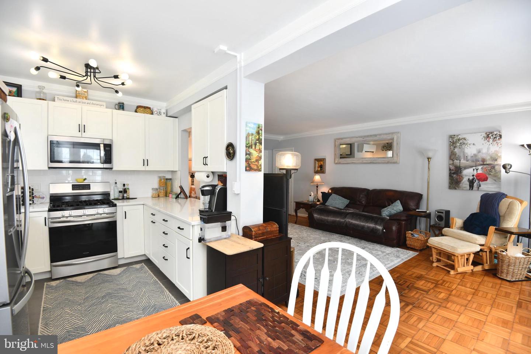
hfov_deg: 96.7
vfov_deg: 73.7
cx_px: 266
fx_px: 236
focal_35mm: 16
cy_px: 177
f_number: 5
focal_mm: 16
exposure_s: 1/60
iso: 220
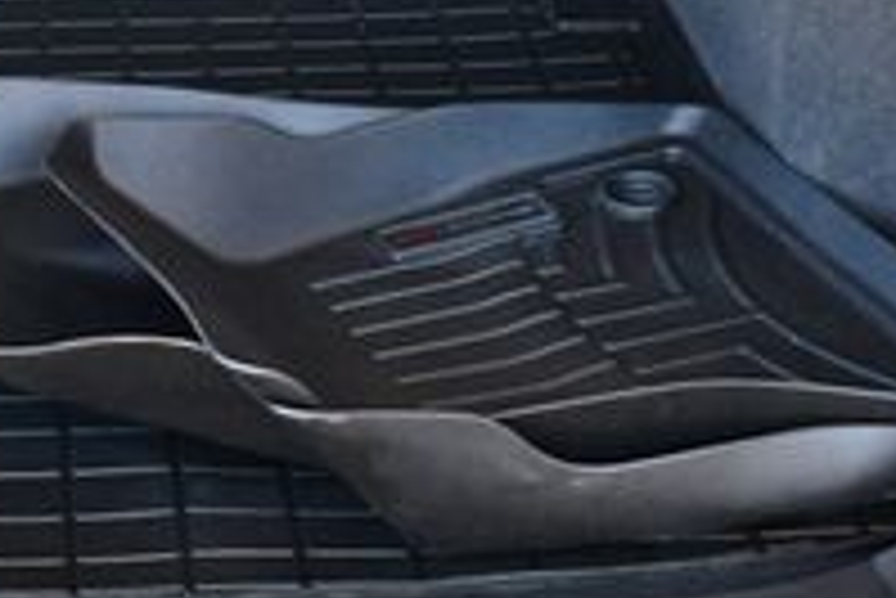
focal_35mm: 116
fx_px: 2889
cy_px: -49
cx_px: 77
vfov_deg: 11.7
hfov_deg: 17.4
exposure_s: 1/200
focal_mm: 18
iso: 800
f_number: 3.5
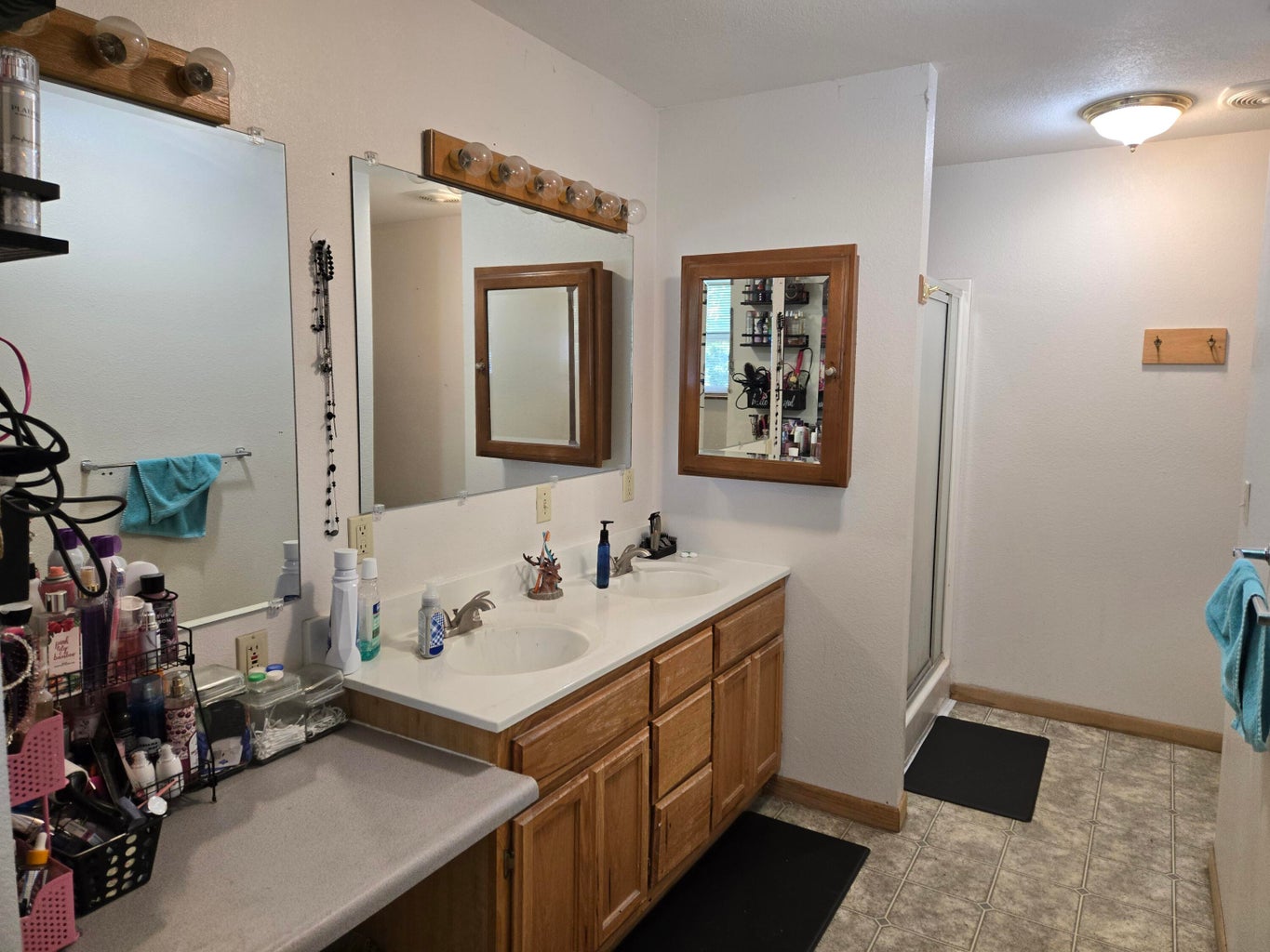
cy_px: 476
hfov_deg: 73.9
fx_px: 844
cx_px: 635
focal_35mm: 23
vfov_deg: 58.9
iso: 200
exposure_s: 1/120
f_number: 1.8
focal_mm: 5.4
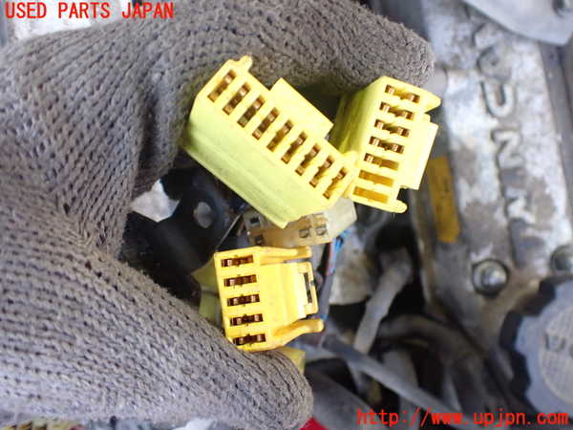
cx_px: 286
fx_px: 497
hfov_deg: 60.0
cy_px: 215
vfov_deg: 46.8
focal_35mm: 30
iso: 800
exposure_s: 1/50
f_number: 2.3
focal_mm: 5.4
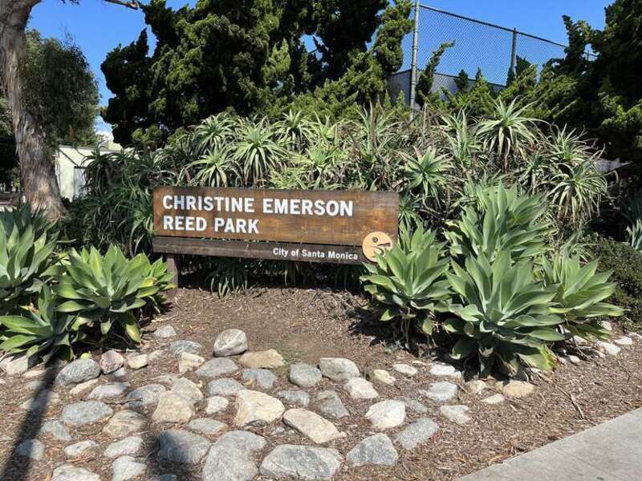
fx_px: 482
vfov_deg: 53.1
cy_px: 240
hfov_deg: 67.3
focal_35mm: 26
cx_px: 321
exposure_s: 1/2513
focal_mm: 5.1
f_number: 1.6
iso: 50
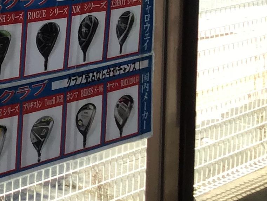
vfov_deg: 10.7
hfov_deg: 14.1
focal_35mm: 133
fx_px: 1026
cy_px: -105
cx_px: -95
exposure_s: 1/223
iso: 25
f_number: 2.4
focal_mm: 3.3
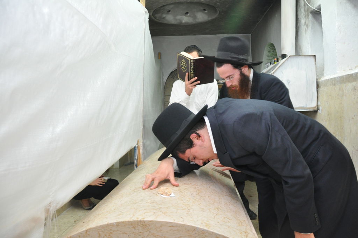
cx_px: 179
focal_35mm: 27
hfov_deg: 67.4
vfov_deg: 47.8
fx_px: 268
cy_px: 119
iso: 800
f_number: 4
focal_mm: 18
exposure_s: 1/60
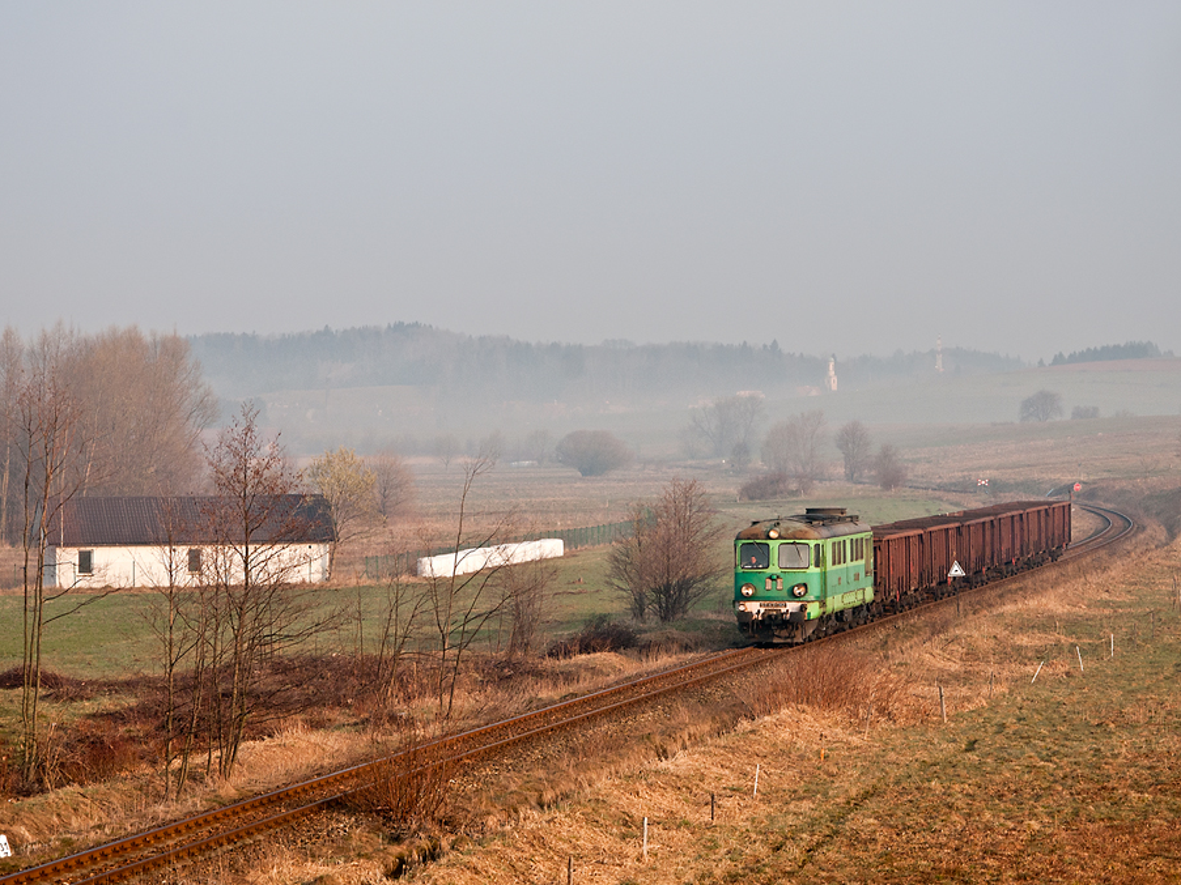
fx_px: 3684
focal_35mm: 108
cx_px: 600
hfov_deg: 18.2
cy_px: 444
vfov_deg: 13.7
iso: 400
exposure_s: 1/400
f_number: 8
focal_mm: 66
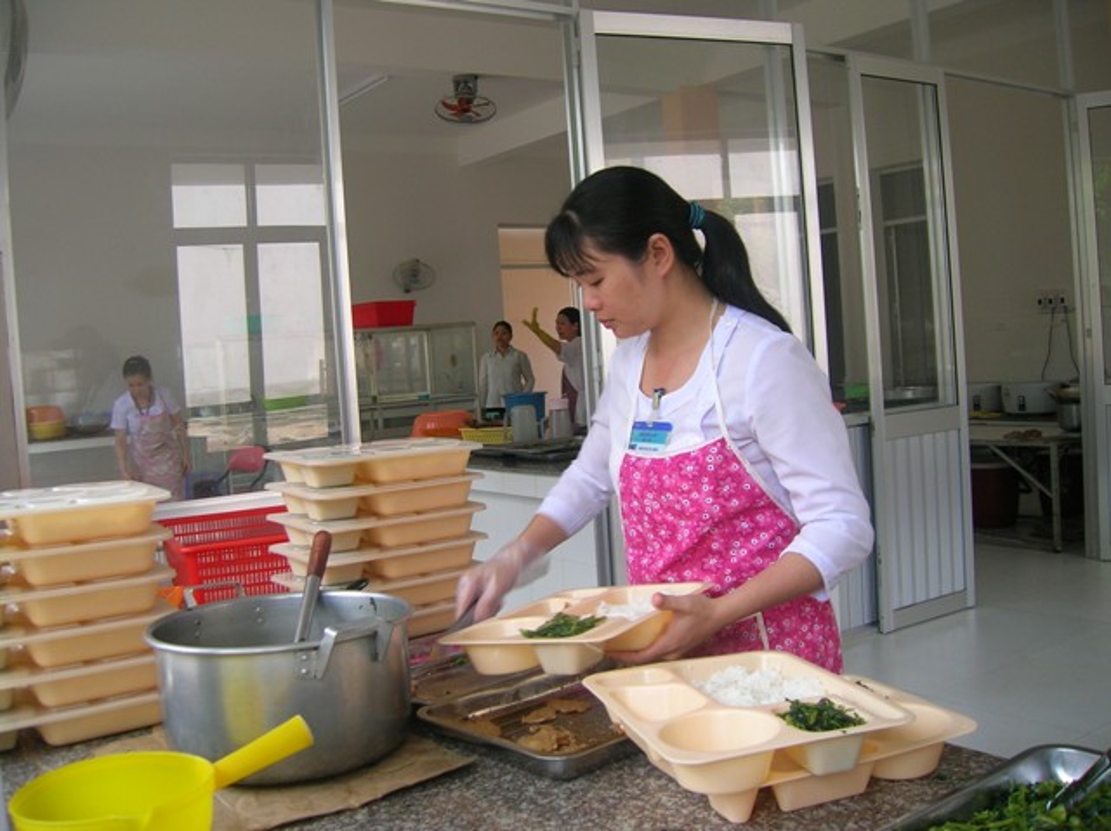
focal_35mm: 34
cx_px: 556
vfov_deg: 41.7
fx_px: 1090
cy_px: 416
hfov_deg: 54.0
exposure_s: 1/37.1
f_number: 2.9
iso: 50
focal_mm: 5.7
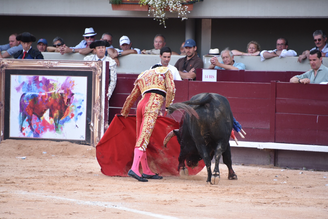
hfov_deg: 6.9
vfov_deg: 4.6
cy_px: 110
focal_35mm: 300
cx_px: 164
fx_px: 2733
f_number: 5.6
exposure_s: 1/400
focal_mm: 300
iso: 800
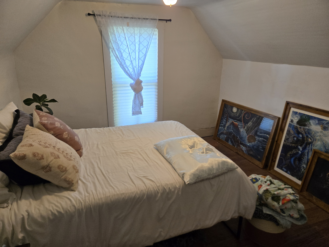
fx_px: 219
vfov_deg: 58.9
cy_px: 124
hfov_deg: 73.9
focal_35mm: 23
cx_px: 164
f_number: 1.8
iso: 200
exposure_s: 1/180
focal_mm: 5.4
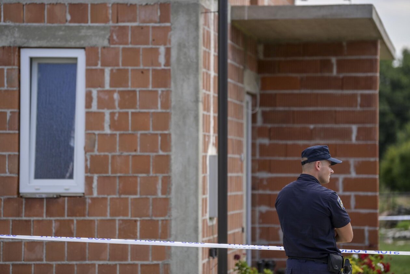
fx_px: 1708
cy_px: 137
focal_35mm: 150
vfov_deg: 9.1
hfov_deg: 13.7
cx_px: 205
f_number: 2.8
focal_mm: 150
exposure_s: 1/1600
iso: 125
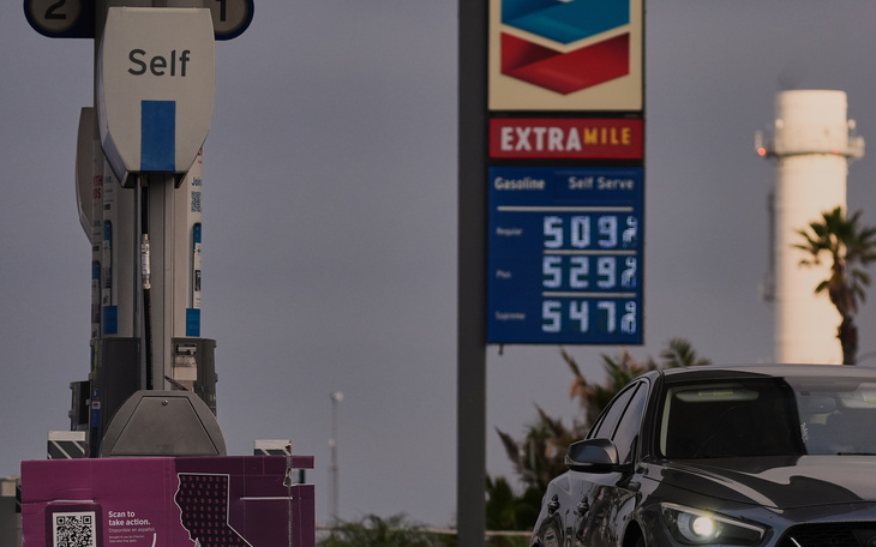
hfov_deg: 7.3
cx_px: 556
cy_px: 314
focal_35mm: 286
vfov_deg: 4.6
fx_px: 6827
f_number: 5.6
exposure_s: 1/2000
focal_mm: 200
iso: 1000
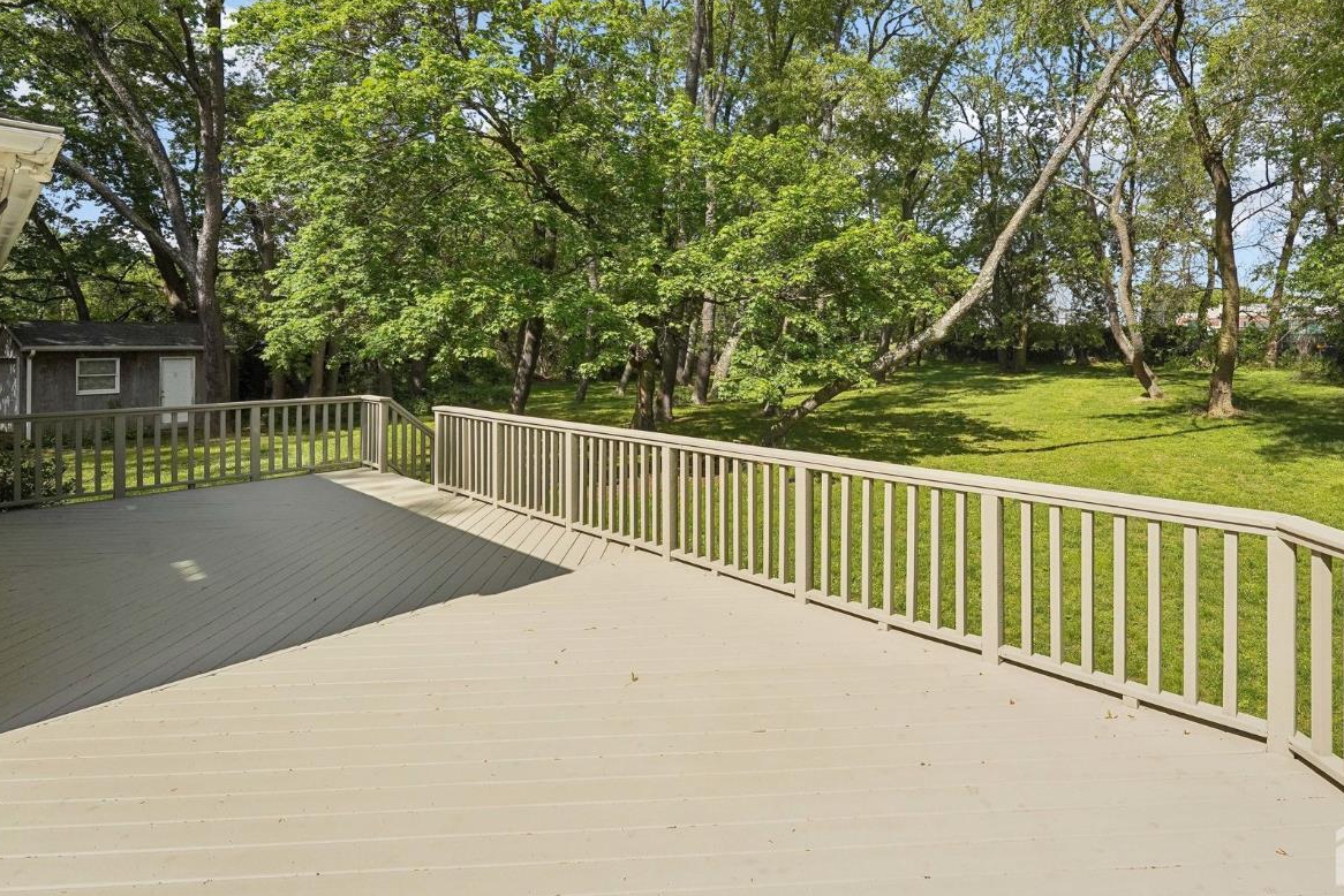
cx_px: 756
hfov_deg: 89.5
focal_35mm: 18
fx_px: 672
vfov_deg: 66.3
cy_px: 330
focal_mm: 14
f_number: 8
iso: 1000
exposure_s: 1/2500
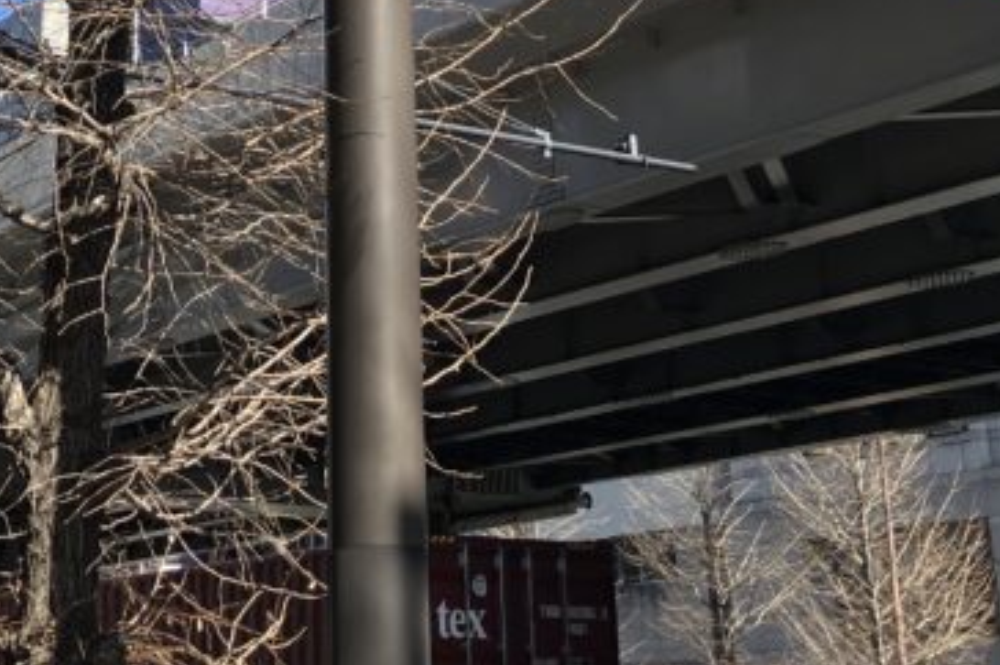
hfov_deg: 24.6
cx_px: 288
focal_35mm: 82
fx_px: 2276
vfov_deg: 15.5
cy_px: -300
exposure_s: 1/1350
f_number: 1.8
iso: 32
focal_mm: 3.99
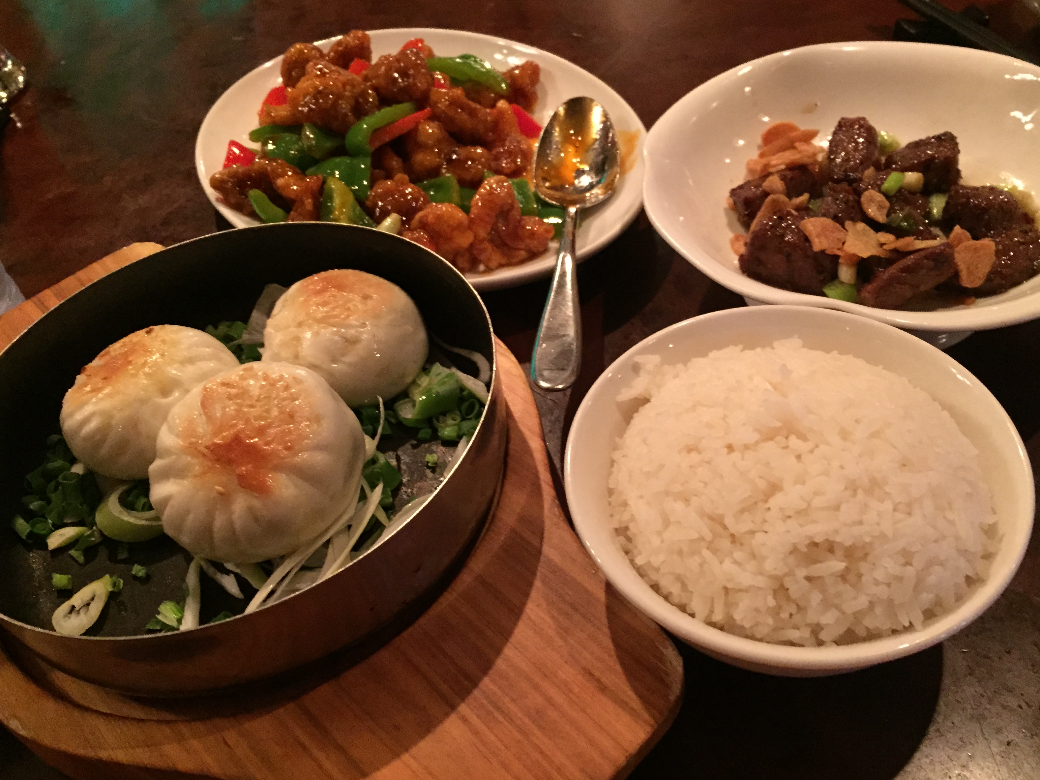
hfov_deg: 60.0
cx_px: 532
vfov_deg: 46.8
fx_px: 901
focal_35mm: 30
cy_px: 387
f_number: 2.2
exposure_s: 1/15
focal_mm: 4.15
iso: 400
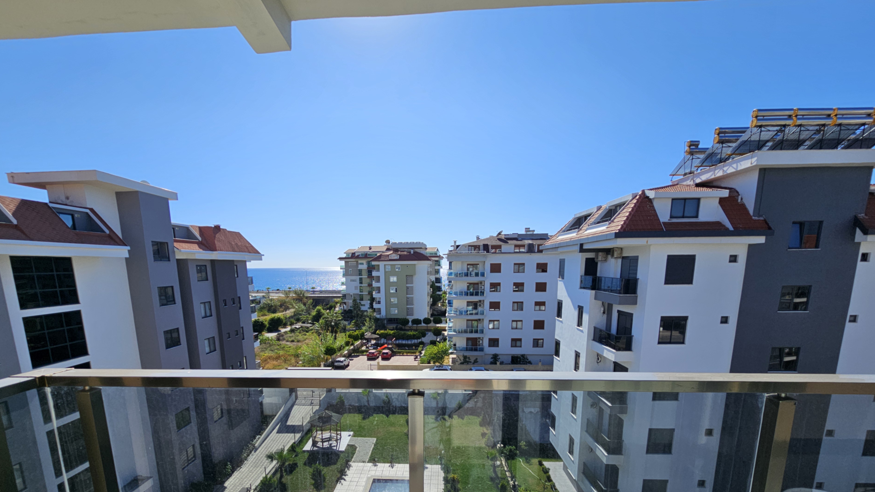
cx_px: 417
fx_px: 348
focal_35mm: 15
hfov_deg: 102.9
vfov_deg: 68.3
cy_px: 332
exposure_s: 1/3026
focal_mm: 2.2
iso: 50
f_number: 2.2
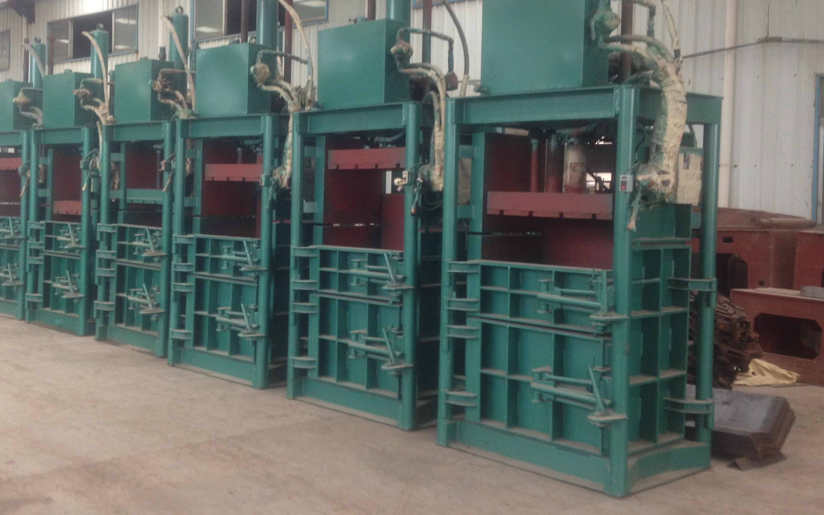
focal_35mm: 46
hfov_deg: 43.3
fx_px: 1033
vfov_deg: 27.9
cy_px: 196
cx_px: 337
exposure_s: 1/20
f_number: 2.4
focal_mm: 4.28
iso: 100
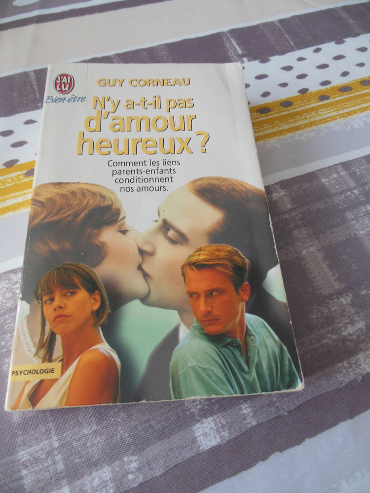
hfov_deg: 54.9
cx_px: 185
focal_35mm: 25
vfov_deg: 69.4
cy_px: 246
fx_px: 356
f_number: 3.2
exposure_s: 1/30
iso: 125
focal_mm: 4.5
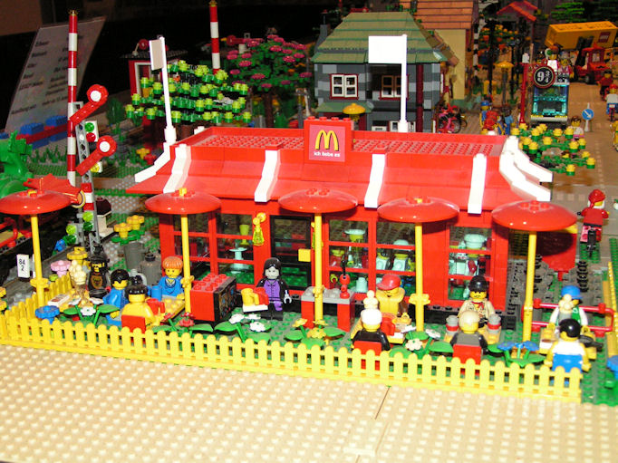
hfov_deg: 37.5
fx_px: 910
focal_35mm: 51
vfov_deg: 28.5
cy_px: 232
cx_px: 309
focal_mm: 8.6
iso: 200
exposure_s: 1/60
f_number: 3.2
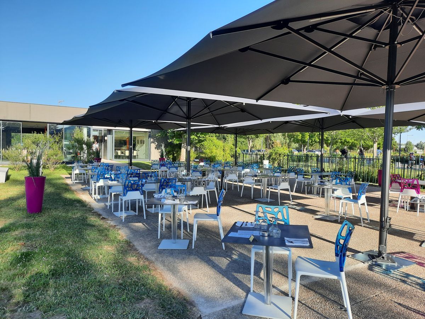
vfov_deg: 54.9
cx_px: 212
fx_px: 307
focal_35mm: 25
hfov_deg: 69.4
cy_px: 160
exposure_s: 1/342
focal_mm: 4.6
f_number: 2
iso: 32
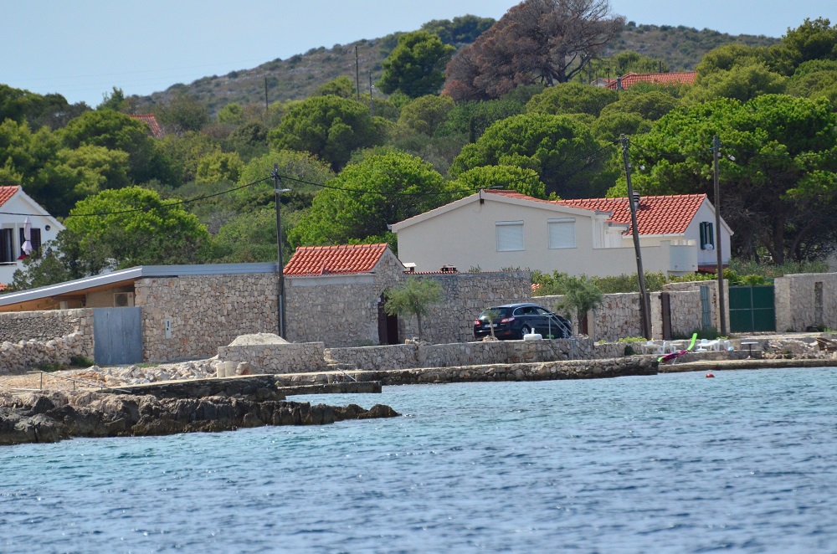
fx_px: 10439
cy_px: 277
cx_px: 418
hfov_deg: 4.6
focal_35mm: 450
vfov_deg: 3.0
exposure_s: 1/8000
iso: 1600
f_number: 6.3
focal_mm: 300
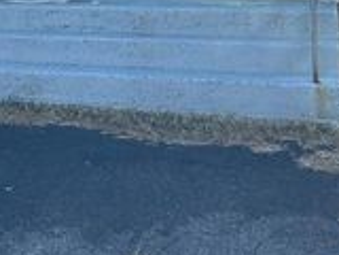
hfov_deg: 23.5
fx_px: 793
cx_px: 36
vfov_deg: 16.7
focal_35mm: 81
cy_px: -118
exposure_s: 1/842
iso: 50
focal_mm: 5.1
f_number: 1.6
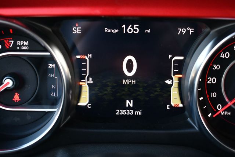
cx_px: 118
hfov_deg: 32.4
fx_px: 405
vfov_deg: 22.0
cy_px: 78
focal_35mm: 62
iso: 900
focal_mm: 31
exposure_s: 1/125
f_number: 4.2
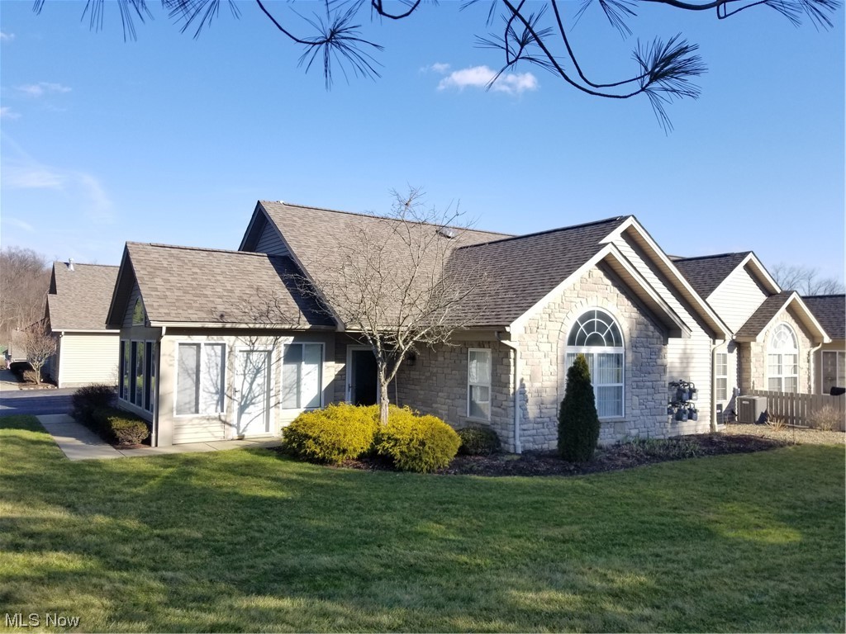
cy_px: 317
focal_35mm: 26
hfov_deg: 67.3
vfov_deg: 53.1
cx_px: 423
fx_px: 635
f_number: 1.7
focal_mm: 4.25
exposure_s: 1/1280
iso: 50
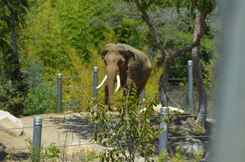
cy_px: 81
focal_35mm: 330
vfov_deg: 4.1
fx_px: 2241
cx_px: 122
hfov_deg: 6.3
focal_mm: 220
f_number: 5.6
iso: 400
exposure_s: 1/2000
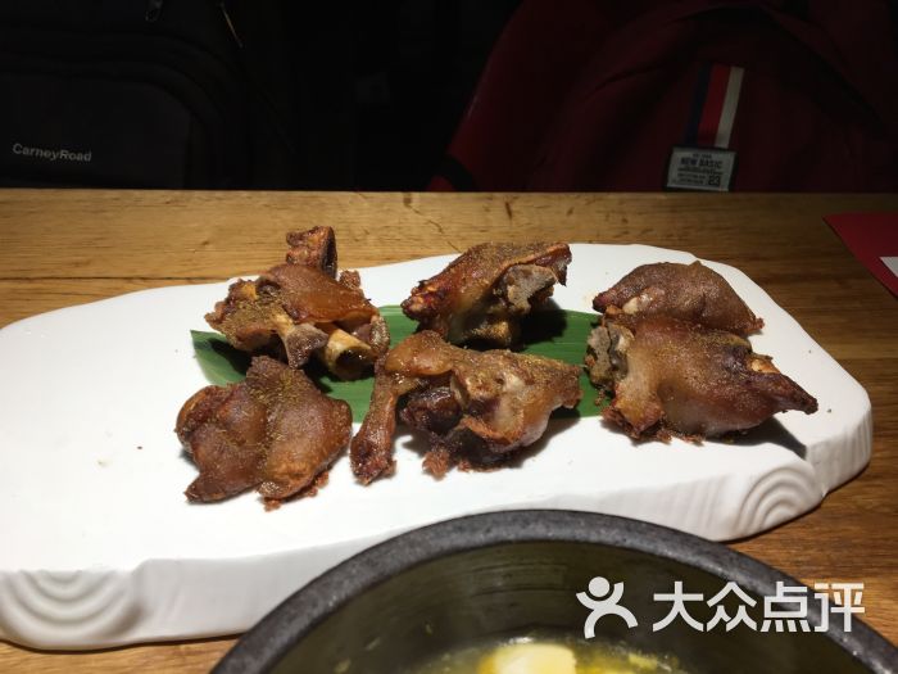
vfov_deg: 48.2
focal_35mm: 29
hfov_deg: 61.7
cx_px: 449
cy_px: 337
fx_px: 752
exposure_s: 1/100
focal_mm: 4.15
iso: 40
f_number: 2.2
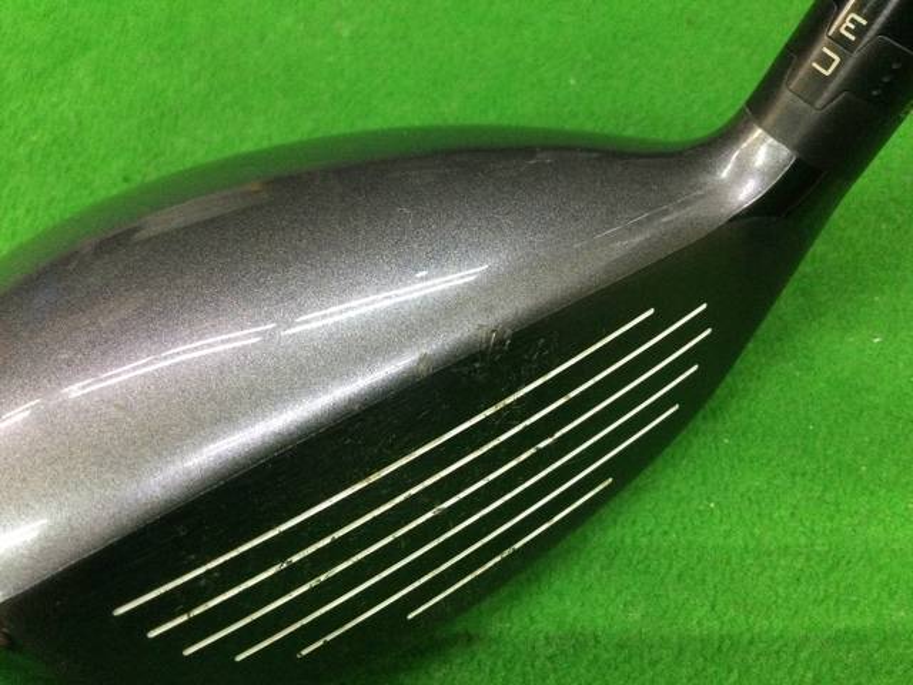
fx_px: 818
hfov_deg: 58.4
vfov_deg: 45.4
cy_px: 342
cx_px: 456
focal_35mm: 31
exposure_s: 1/30
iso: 125
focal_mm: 3.3
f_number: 2.4
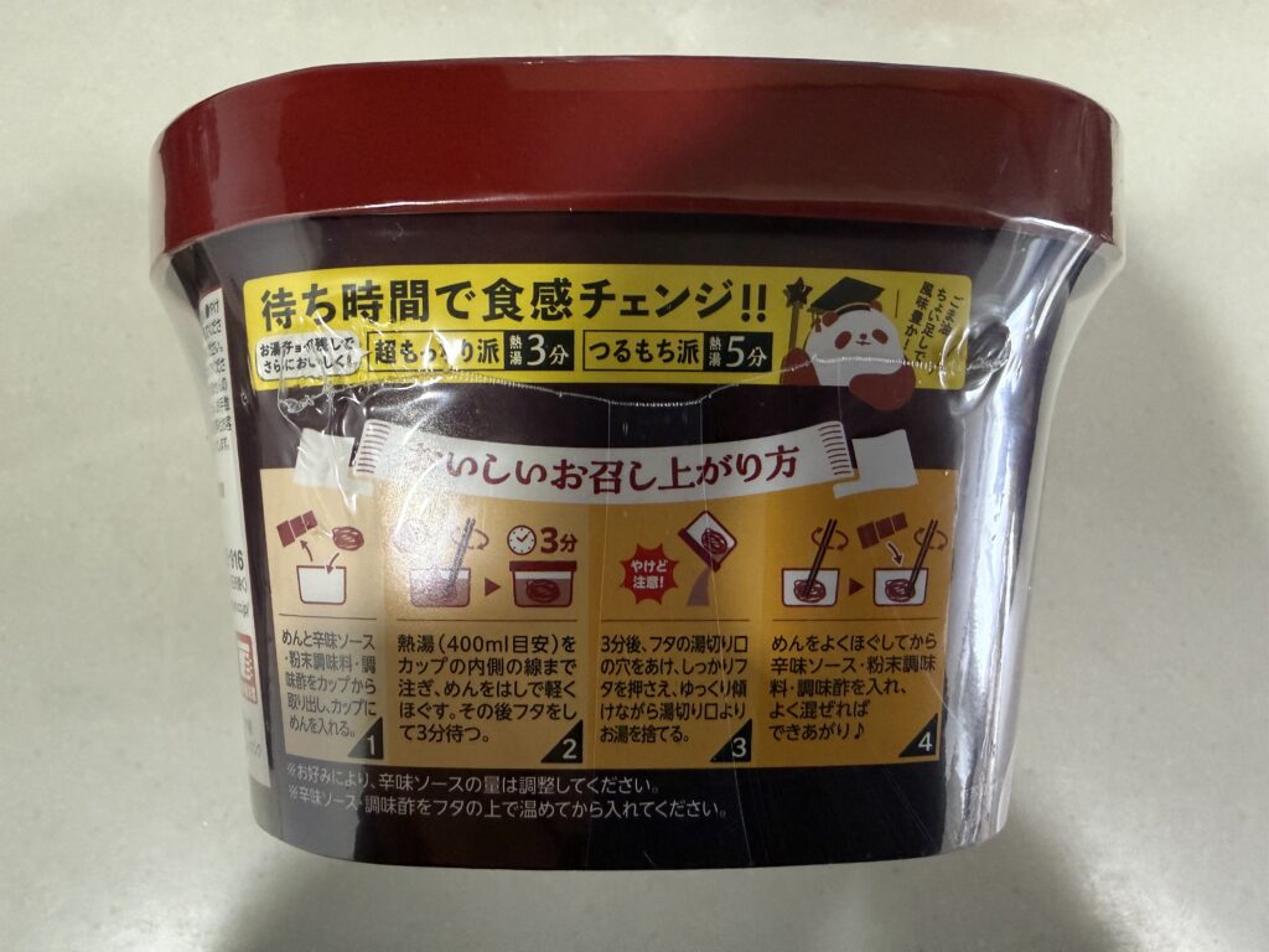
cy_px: 476
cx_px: 634
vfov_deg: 56.8
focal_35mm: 24
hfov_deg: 71.6
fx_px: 880
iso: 400
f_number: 2.2
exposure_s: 1/50
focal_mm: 2.22
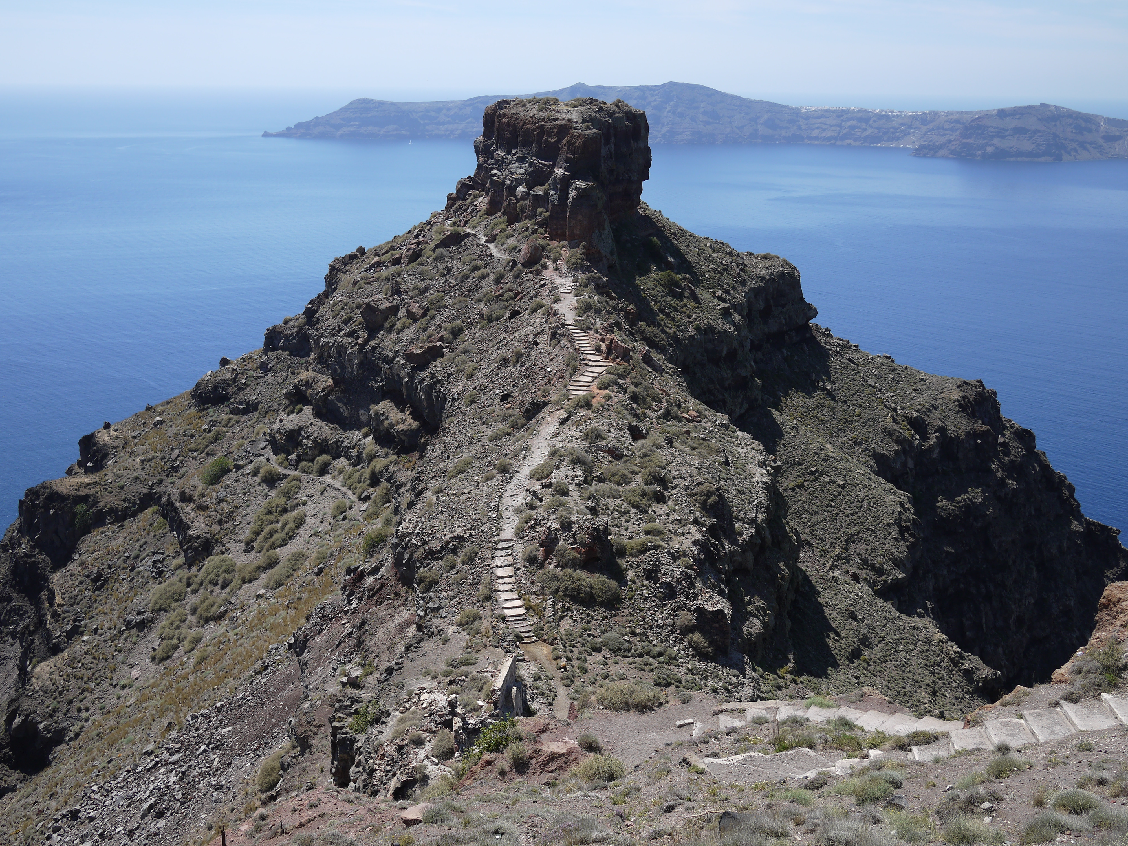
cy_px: 423
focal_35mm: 40
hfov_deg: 46.8
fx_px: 1303
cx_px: 564
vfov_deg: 36.0
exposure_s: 1/800
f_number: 5
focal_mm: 20
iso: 100
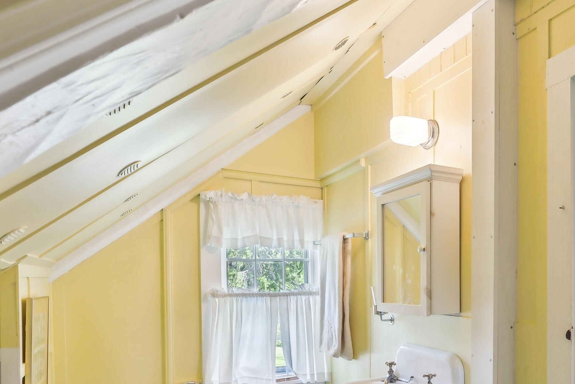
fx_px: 447
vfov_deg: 45.1
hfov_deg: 63.6
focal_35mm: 28
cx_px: 389
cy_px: 280
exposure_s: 1/6
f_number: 7.1
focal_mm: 16
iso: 320
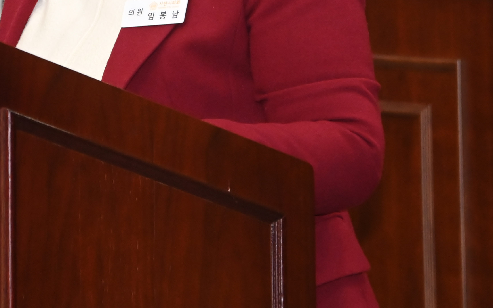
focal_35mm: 463
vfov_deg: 2.8
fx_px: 6221
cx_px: -53
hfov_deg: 4.5
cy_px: -60
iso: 5000
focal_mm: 180
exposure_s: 1/250
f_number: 6.3
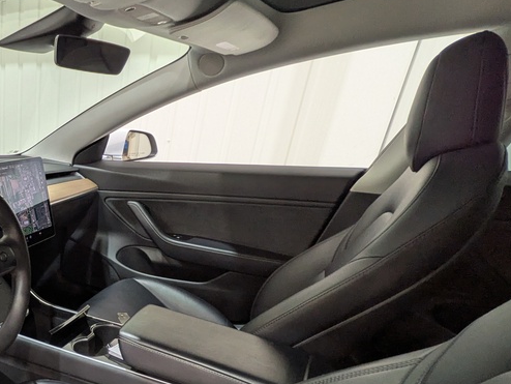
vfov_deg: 46.6
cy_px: 287
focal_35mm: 29
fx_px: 428
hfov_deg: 49.5
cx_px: -7
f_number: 2.2
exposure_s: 1/33.3
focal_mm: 1.83
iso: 82
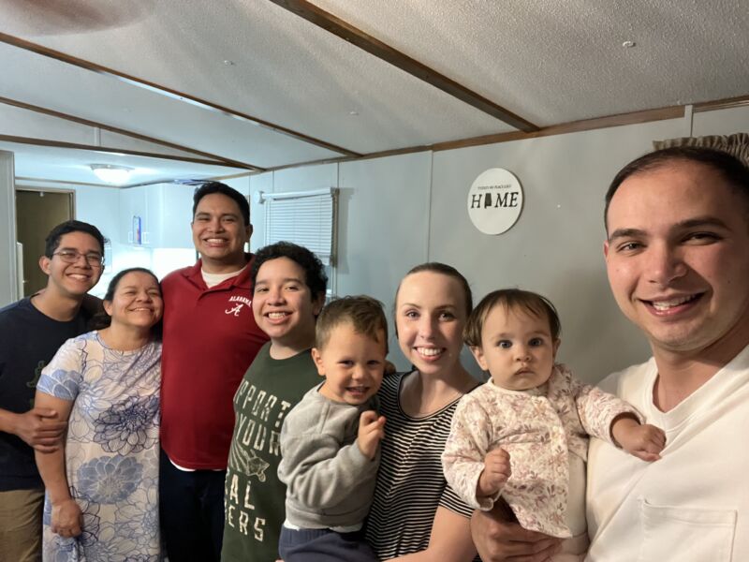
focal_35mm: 23
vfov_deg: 58.9
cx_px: 374
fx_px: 498
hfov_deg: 73.9
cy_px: 281
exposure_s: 1/24
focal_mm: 2.71
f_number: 2.2
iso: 640
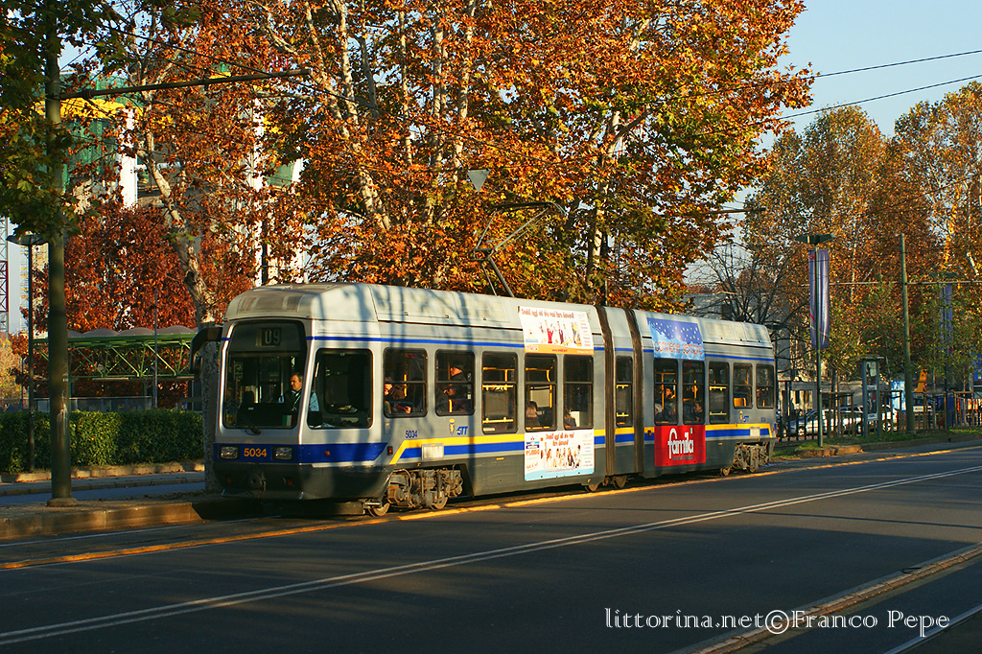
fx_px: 1841
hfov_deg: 29.9
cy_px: 327
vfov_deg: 20.1
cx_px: 491
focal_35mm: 68
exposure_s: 1/500
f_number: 5
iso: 200
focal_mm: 45
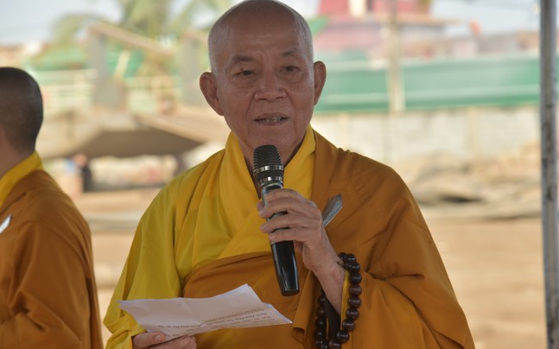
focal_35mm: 123
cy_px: 172
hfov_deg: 17.0
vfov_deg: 10.6
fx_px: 1873
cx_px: 280
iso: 360
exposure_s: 1/500
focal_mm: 120
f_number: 5.6
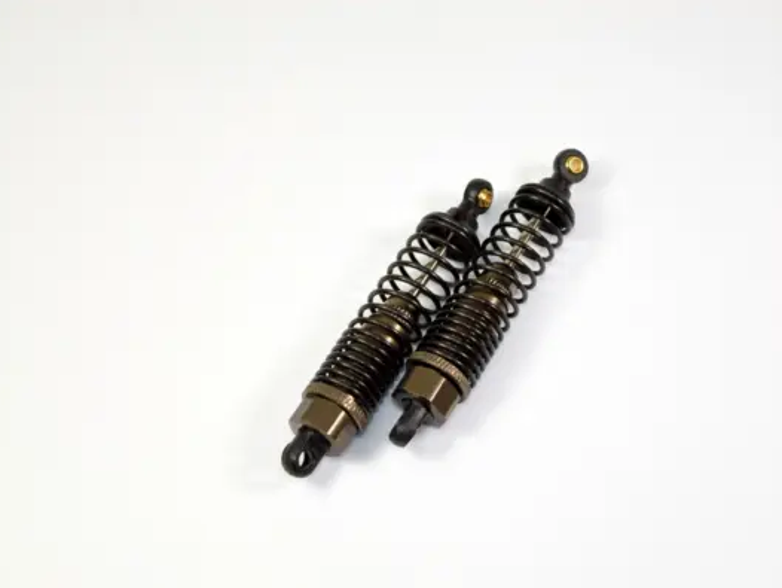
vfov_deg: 16.3
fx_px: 2046
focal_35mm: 91
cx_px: 433
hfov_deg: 21.6
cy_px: 293
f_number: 5.6
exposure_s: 1/50
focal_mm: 55
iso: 100
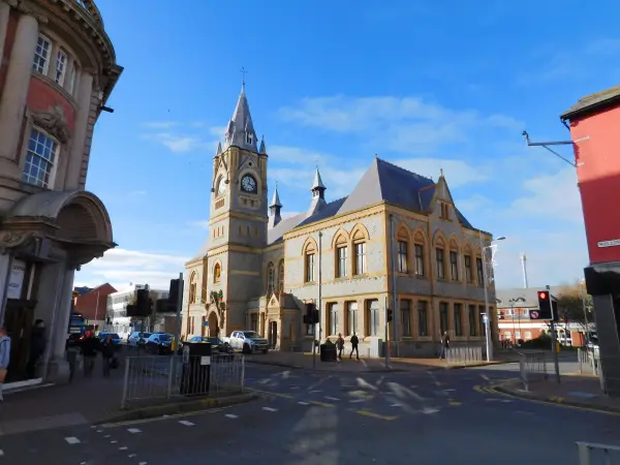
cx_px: 310
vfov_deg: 58.9
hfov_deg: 73.9
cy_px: 232
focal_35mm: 23
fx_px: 412
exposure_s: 1/400
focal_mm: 4
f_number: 6
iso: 125
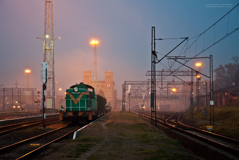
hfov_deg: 23.4
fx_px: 578
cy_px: 80
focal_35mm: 87
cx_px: 120
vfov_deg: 15.7
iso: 400
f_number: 5
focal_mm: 58
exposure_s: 1/10
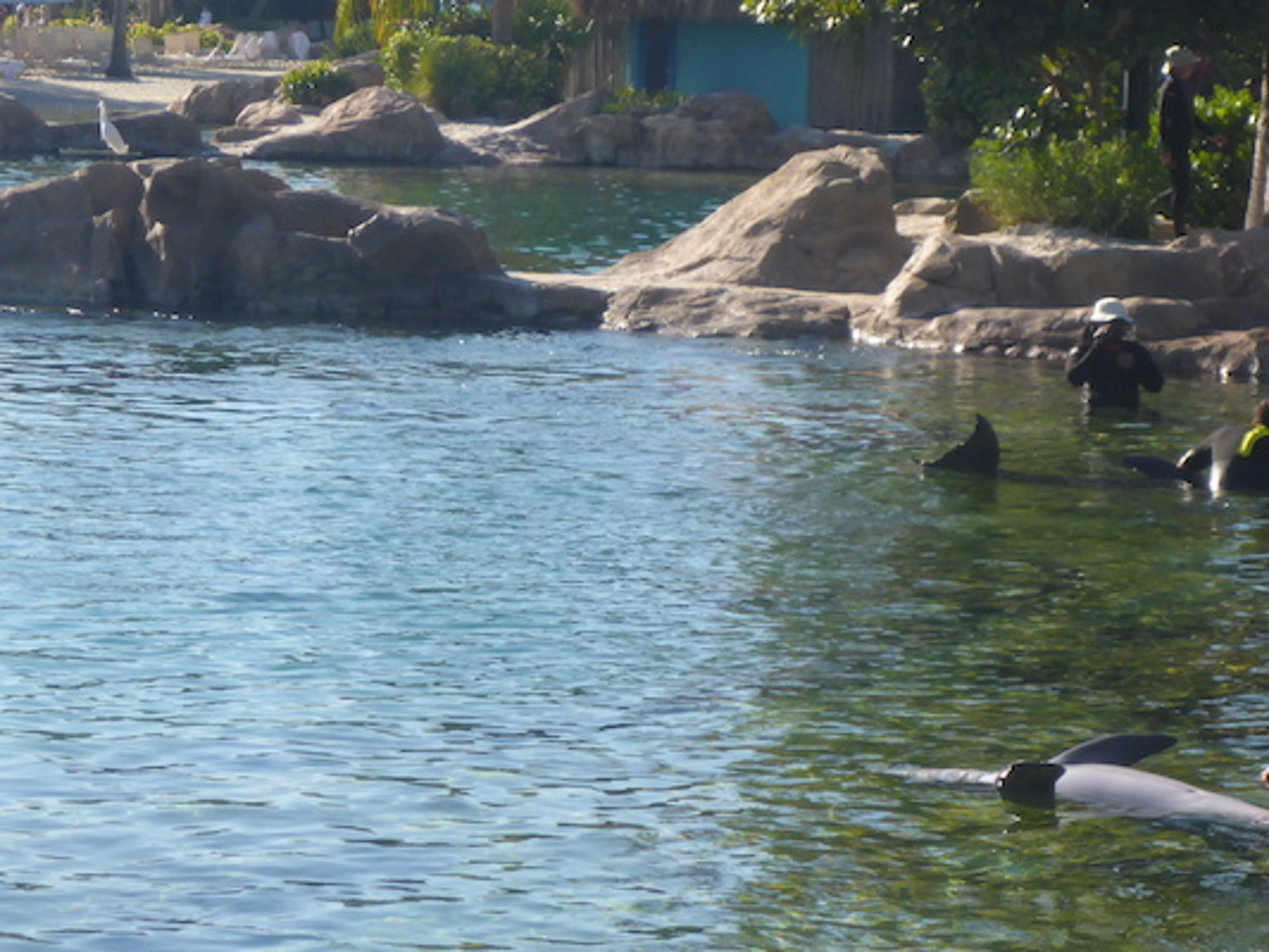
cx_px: 634
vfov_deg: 10.5
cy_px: 476
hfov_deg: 14.0
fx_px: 5170
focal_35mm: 141
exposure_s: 1/500
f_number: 5.9
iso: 200
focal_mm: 22.8
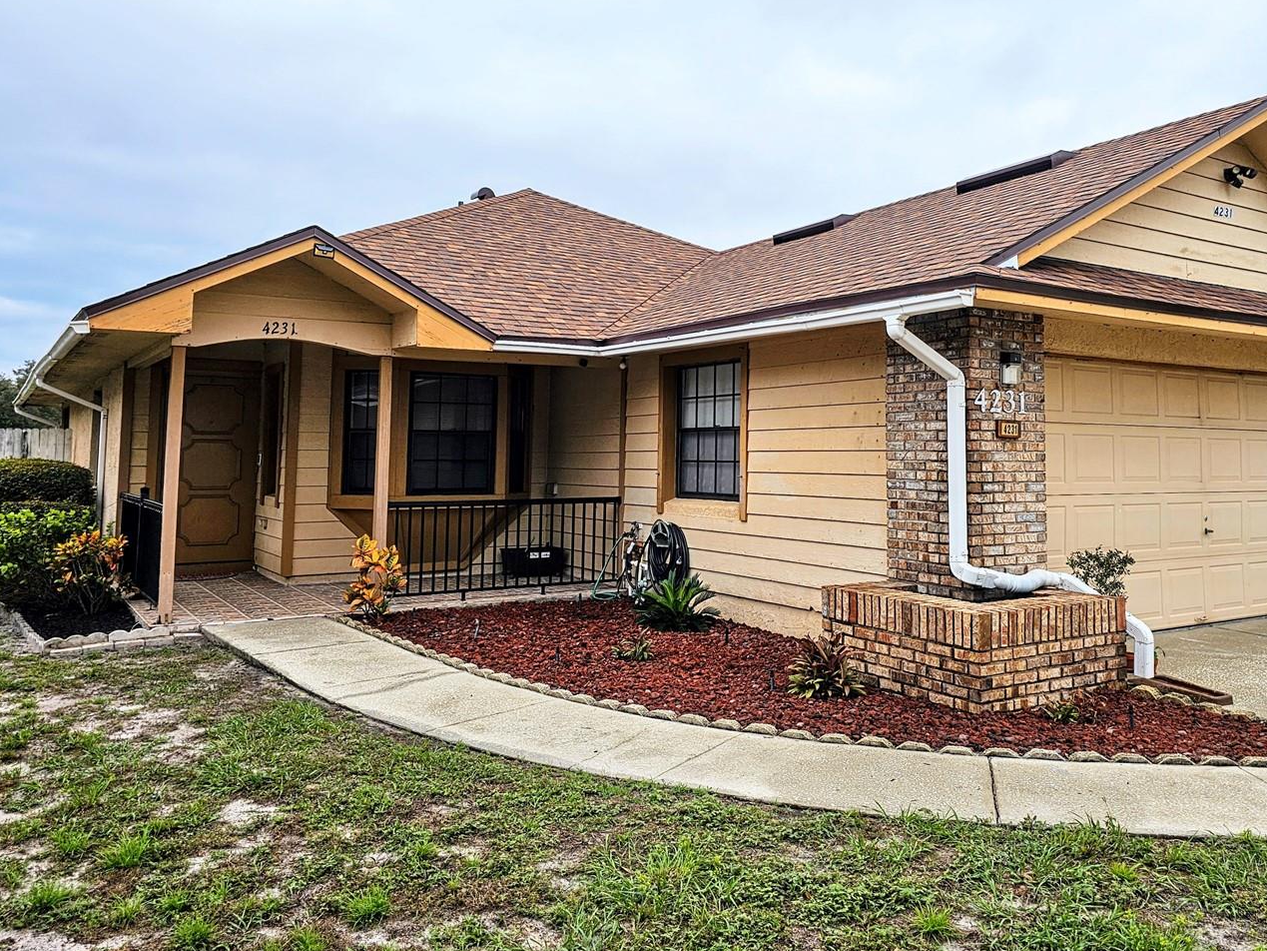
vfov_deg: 47.9
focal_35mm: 29
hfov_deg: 61.1
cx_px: 763
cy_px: 380
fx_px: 1062
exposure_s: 1/232
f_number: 1.7
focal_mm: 6.3
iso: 10
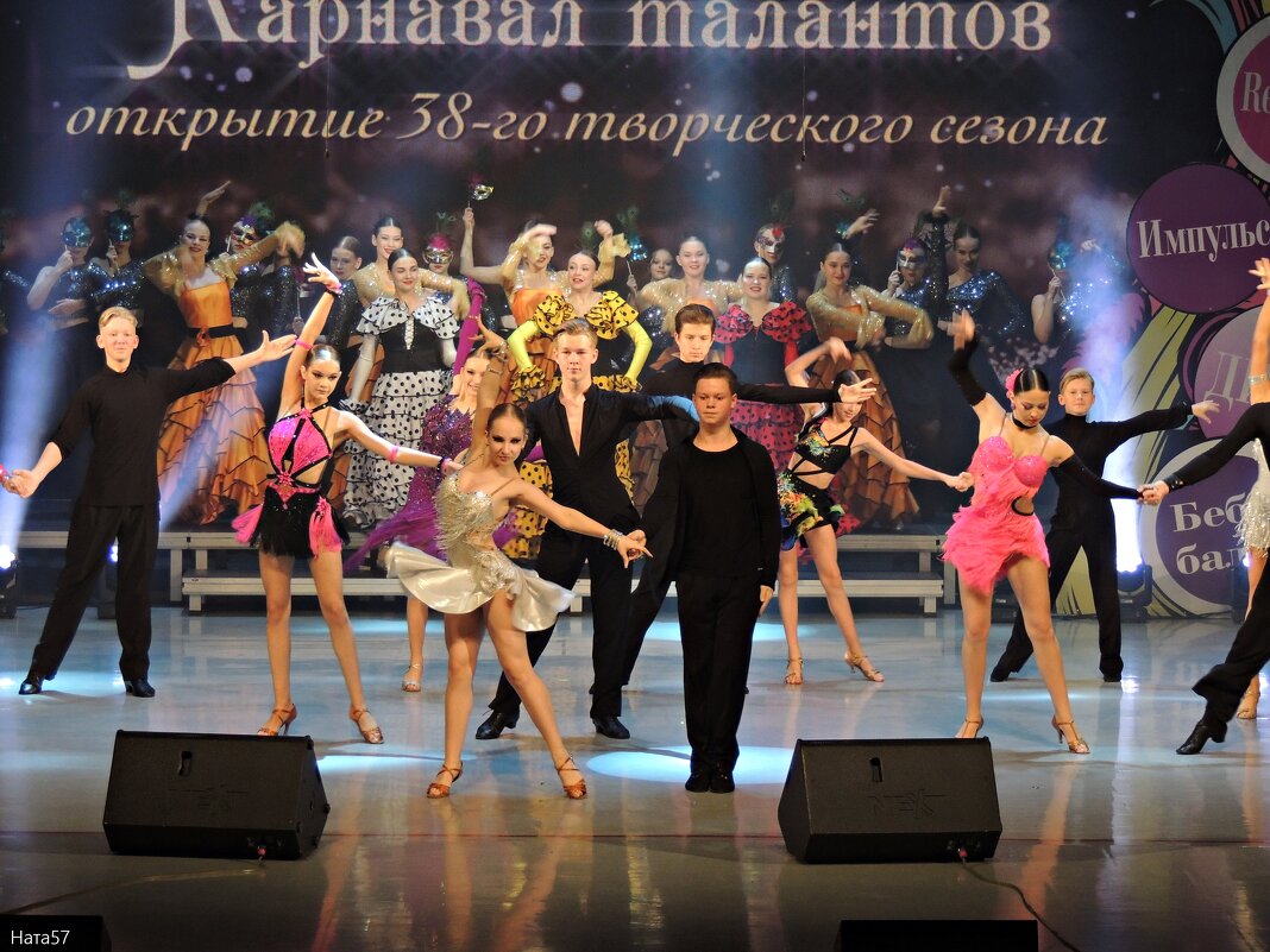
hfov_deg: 13.6
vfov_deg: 10.2
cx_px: 635
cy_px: 476
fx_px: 5320
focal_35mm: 145
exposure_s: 1/80
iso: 400
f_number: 4.4
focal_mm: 25.8
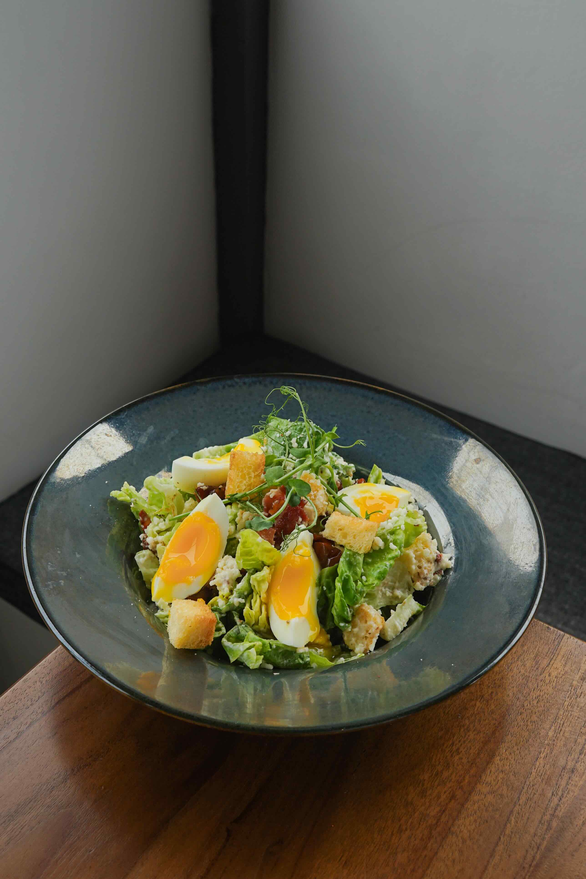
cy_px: 440
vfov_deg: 46.4
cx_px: 293
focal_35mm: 42
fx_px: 1026
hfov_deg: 31.9
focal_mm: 28
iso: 100
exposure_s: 1/200
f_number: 7.1
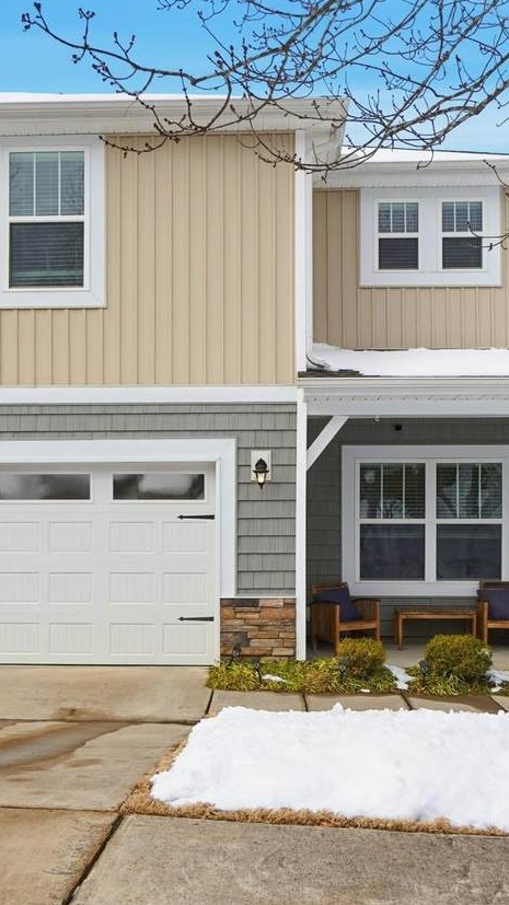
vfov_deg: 58.0
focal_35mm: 34
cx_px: 259
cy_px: 452
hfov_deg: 34.6
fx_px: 816
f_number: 4
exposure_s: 1/4000
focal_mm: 14
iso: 100
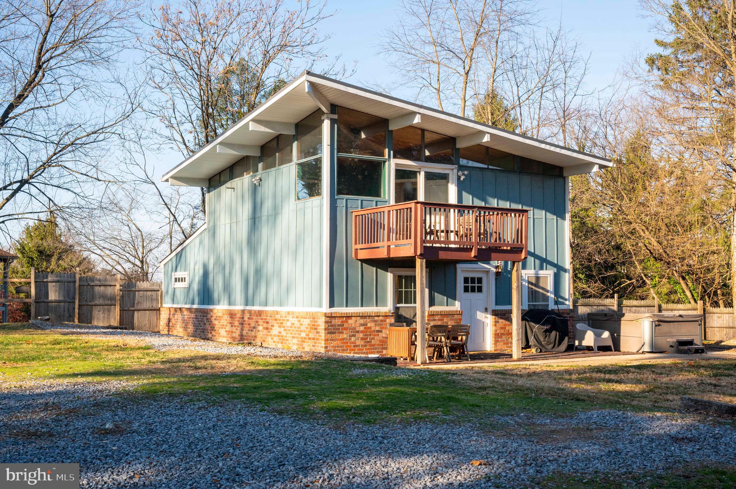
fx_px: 858
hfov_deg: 46.4
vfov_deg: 31.8
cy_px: 244
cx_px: 368
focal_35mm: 42
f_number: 13
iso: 1000
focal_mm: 42
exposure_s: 1/500
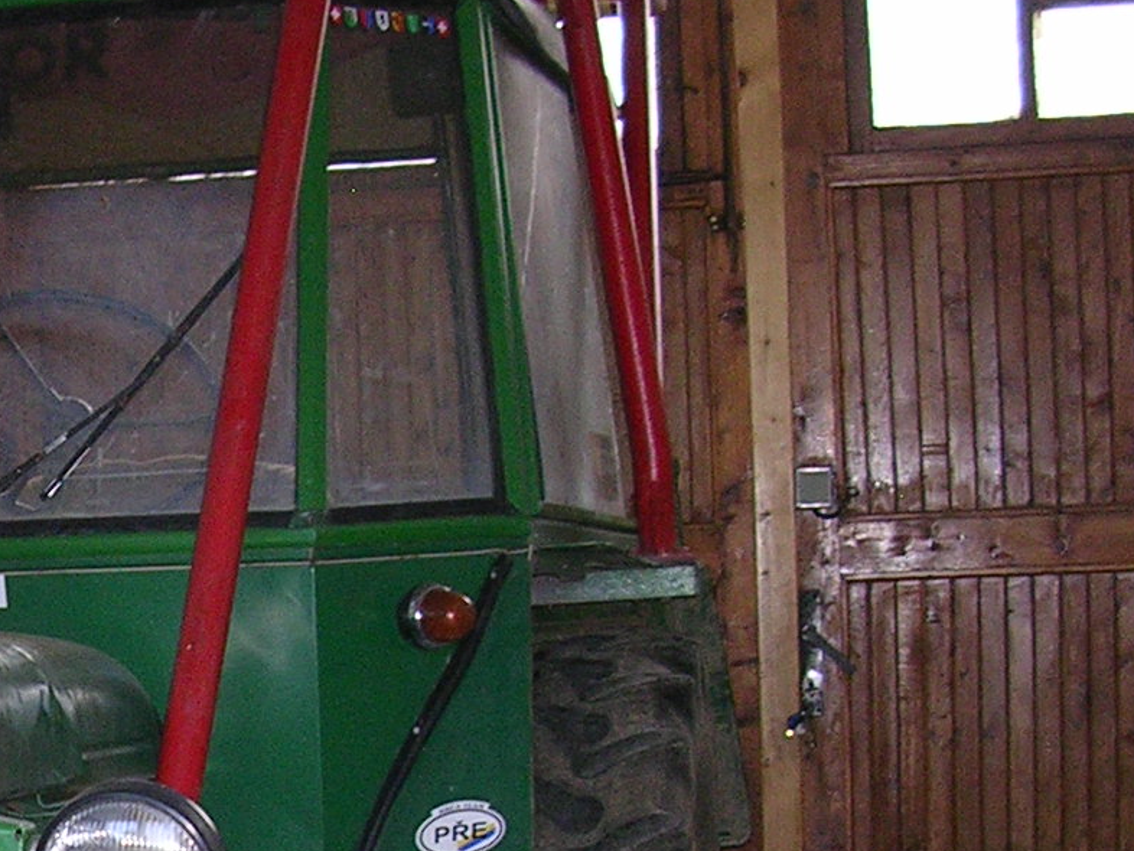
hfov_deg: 19.1
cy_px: 904
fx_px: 3244
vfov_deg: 14.6
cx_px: -97
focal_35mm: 99
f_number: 2.8
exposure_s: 1/60.1
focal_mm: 5.8
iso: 95
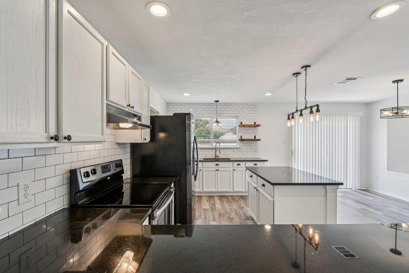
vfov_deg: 77.3
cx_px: 204
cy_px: 136
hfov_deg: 100.4
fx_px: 170
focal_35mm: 15
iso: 400
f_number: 8
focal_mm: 10
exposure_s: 1/50
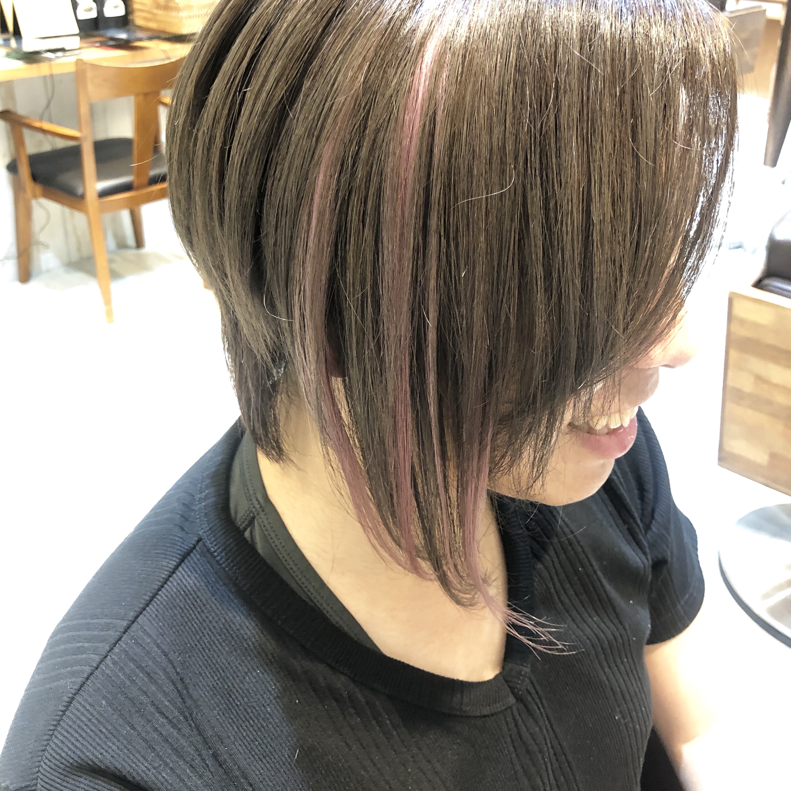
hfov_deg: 48.5
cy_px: 351
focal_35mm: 34
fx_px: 879
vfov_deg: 48.4
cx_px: 393
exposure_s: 1/14
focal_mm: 3.99
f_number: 1.8
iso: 100
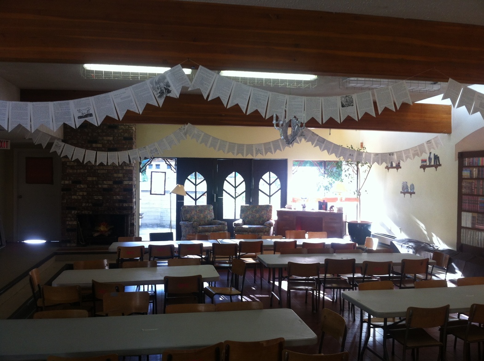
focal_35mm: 35
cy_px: 180
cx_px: 242
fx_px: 489
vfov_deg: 40.6
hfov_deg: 52.7
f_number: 2.8
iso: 80
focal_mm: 3.85
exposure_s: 1/20
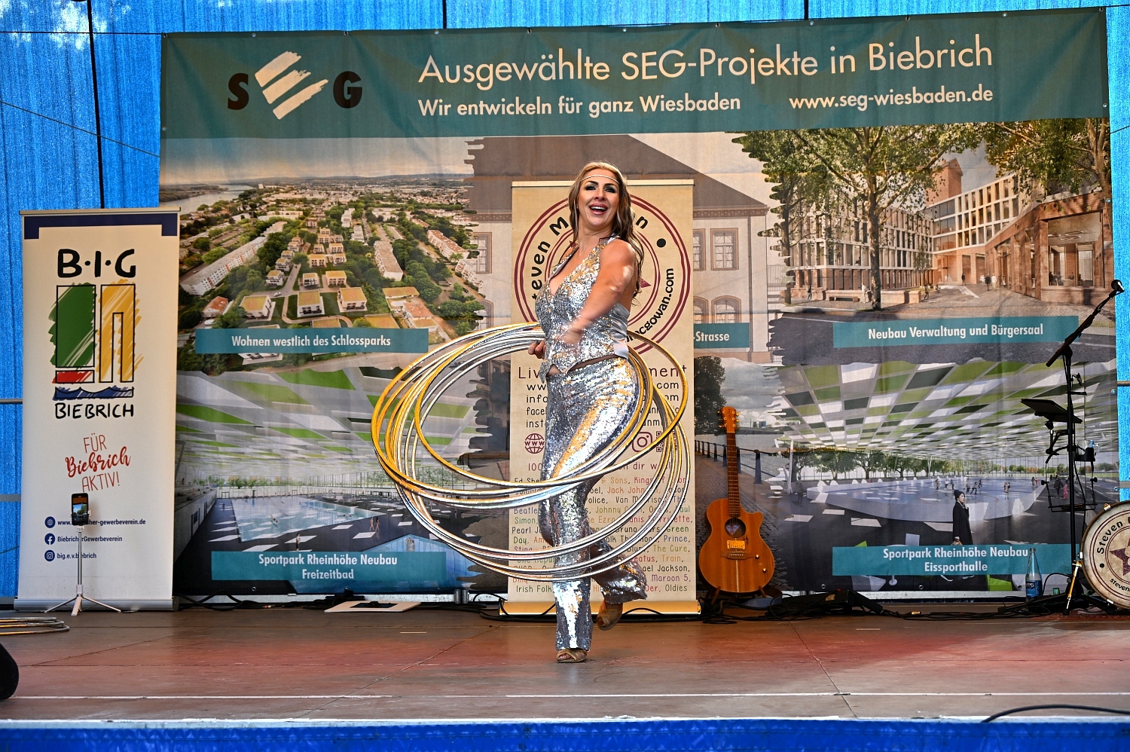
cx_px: 565
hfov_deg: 32.9
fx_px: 1913
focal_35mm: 61
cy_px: 376
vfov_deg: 22.2
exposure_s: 1/160
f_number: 6
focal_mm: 61
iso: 250
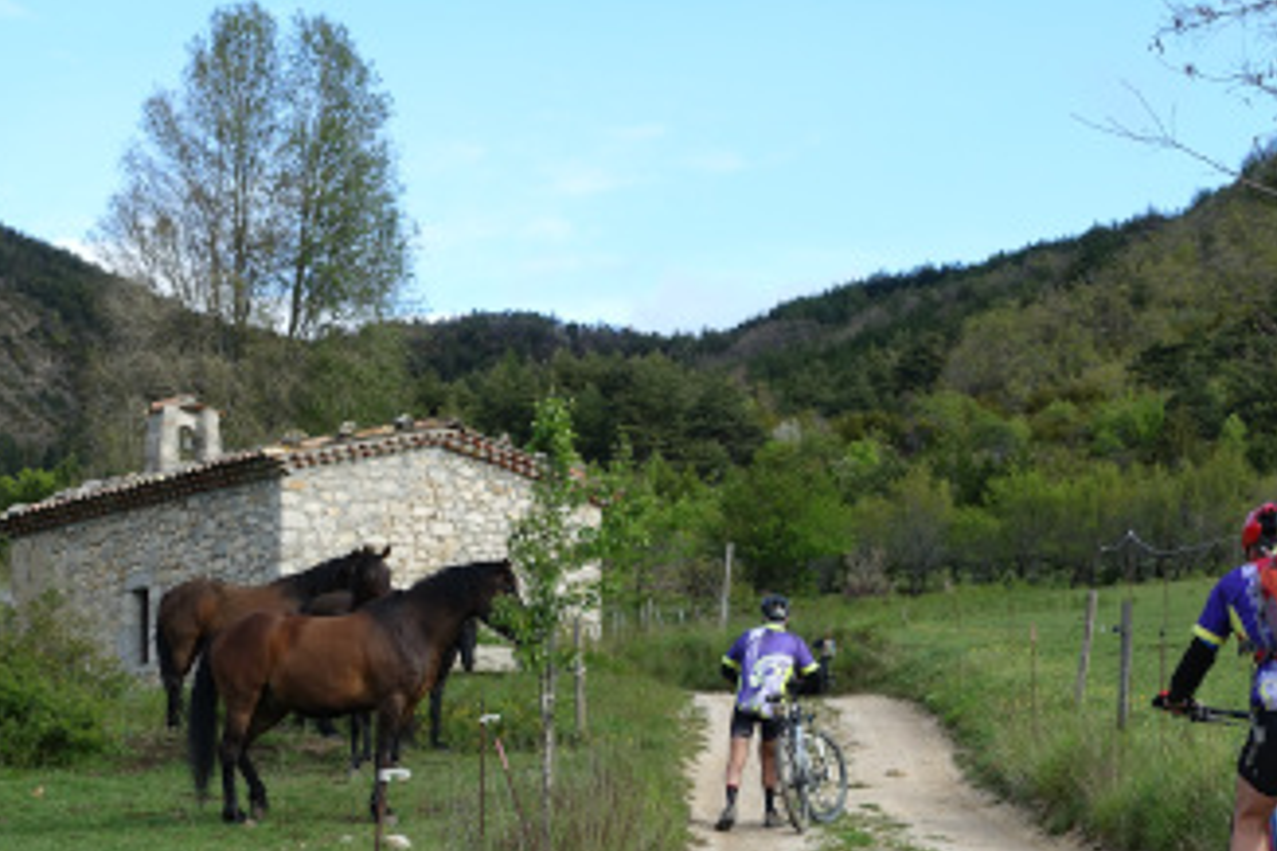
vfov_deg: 12.8
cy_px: 584
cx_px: 703
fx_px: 3795
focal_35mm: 107
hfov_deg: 19.1
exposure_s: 1/200
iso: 125
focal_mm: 25.7
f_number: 5.6
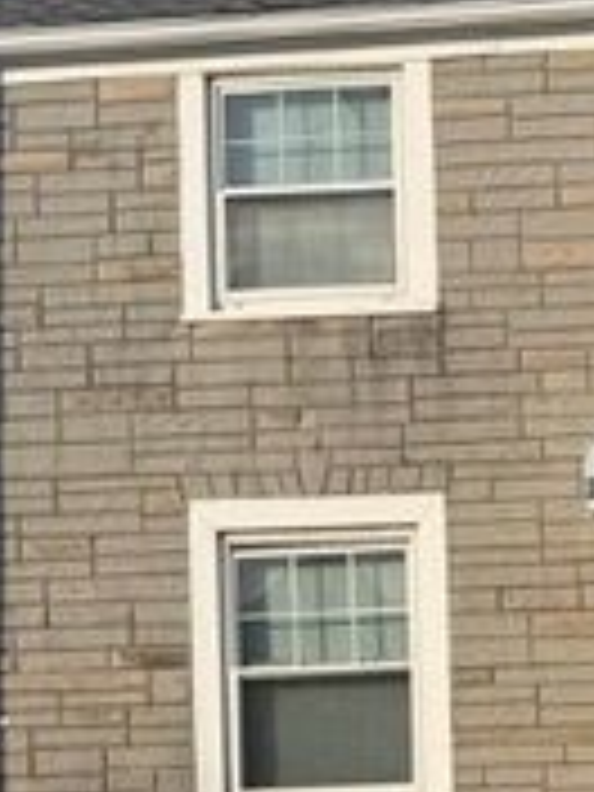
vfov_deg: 20.8
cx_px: 900
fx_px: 2082
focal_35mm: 91
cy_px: 808
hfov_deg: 15.0
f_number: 1.78
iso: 80
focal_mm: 6.76
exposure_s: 1/3145
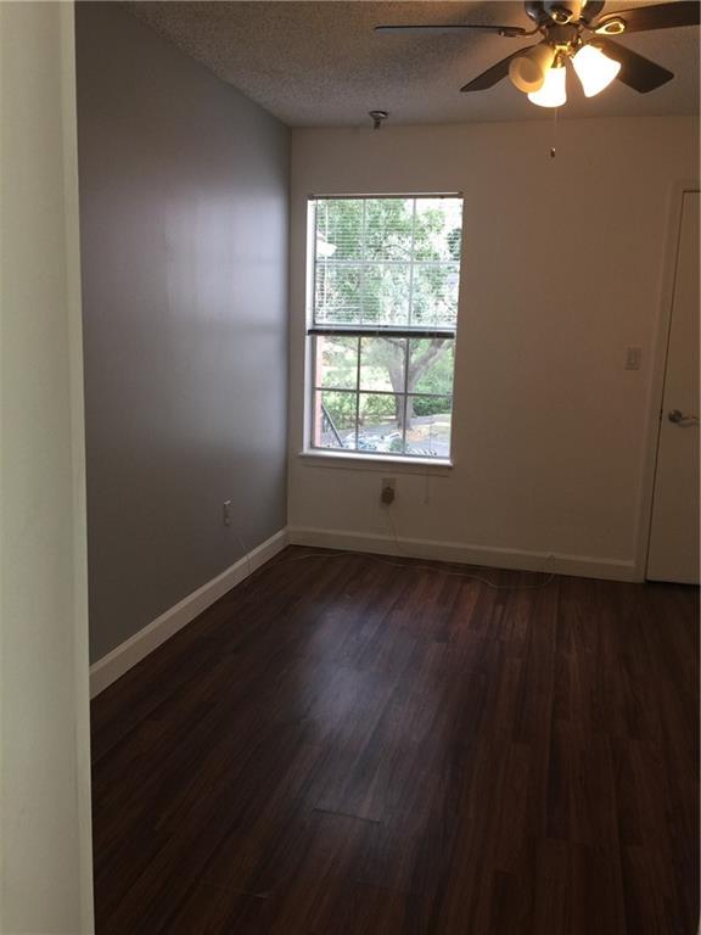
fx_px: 783
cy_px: 468
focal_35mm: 29
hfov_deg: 48.2
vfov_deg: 61.7
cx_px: 350
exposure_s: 1/30
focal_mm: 4.15
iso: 50
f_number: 2.2
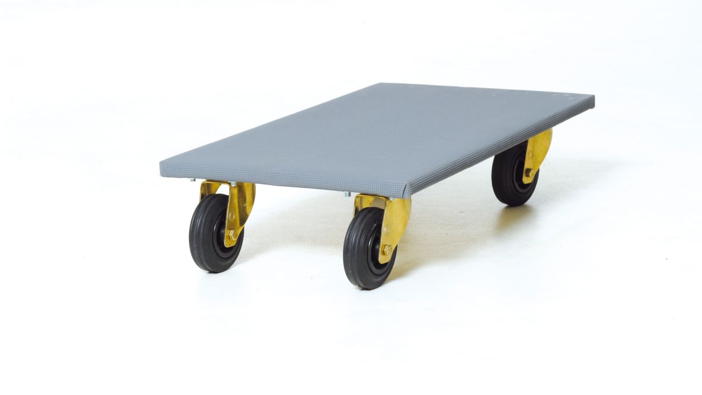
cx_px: 352
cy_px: 200
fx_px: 1824
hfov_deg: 21.8
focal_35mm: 98
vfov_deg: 12.4
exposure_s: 1/250
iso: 100
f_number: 11
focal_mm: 62
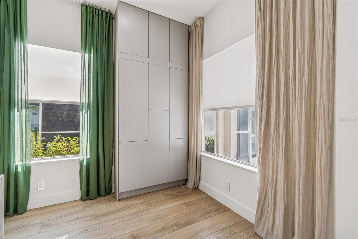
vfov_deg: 77.3
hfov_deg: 100.4
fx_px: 149
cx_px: 179
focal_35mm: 15
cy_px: 120
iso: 100
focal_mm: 10
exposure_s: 1/20
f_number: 7.1
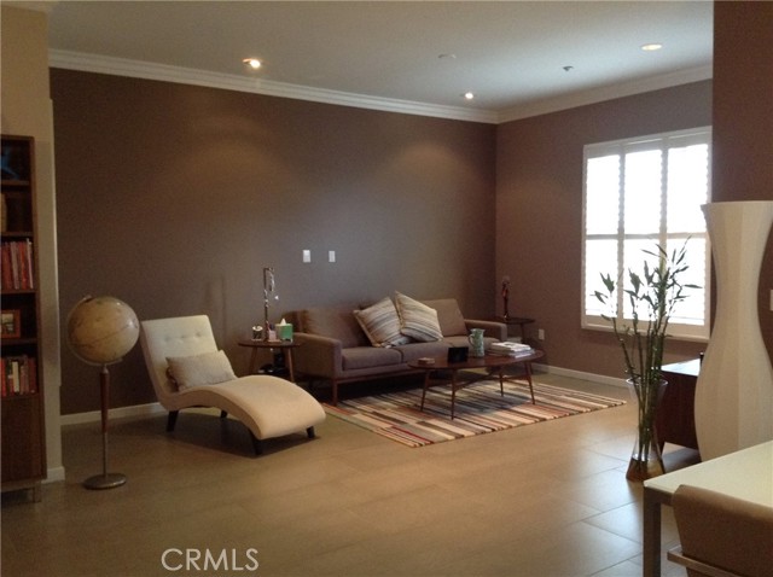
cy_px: 288
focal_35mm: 33
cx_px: 386
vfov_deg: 42.8
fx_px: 736
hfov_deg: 55.4
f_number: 2.4
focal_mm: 3.3
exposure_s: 1/25
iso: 200
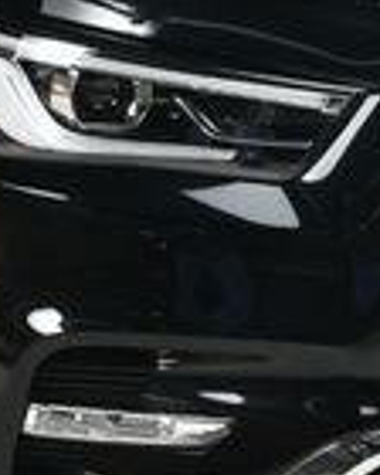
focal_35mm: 172
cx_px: 193
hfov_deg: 9.0
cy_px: 142
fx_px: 2418
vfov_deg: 11.2
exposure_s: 1/160
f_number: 11
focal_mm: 27
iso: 100
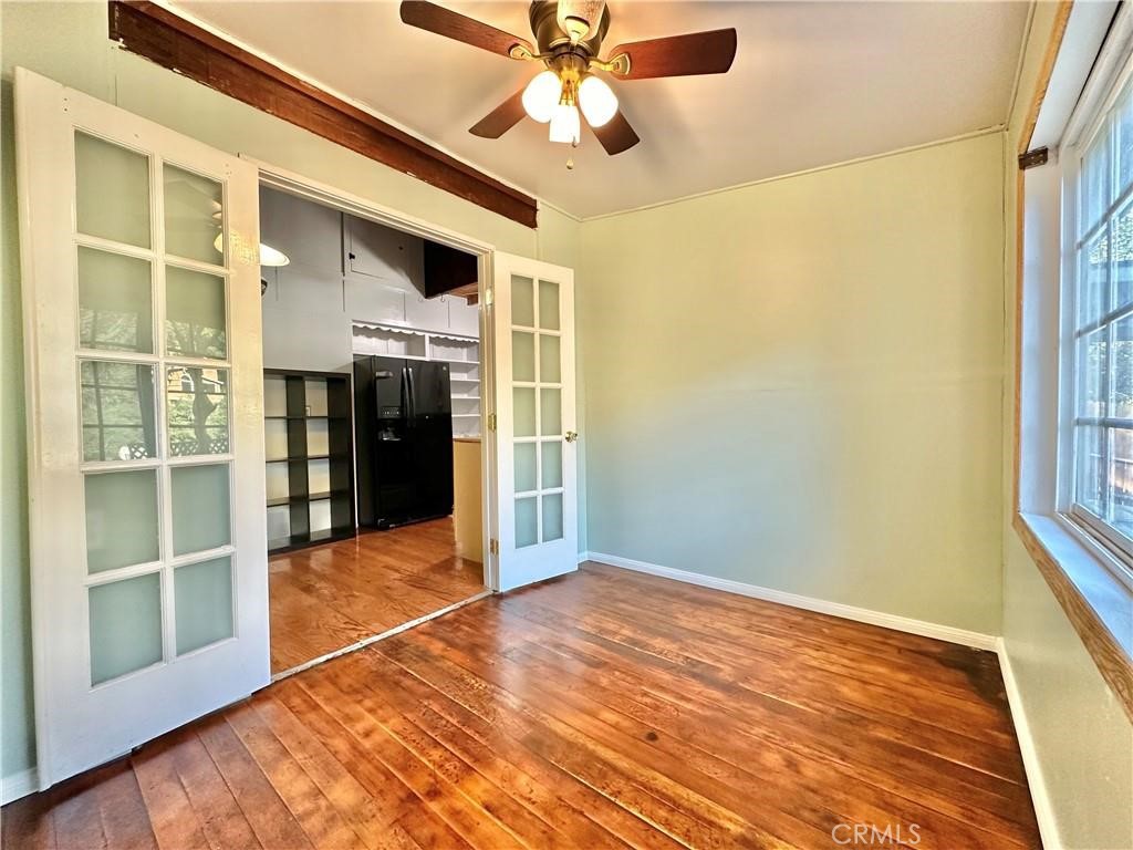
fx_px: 458
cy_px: 425
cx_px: 566
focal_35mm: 14
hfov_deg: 102.1
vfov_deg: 85.7
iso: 250
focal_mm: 2.22
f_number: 2.2
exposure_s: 1/60
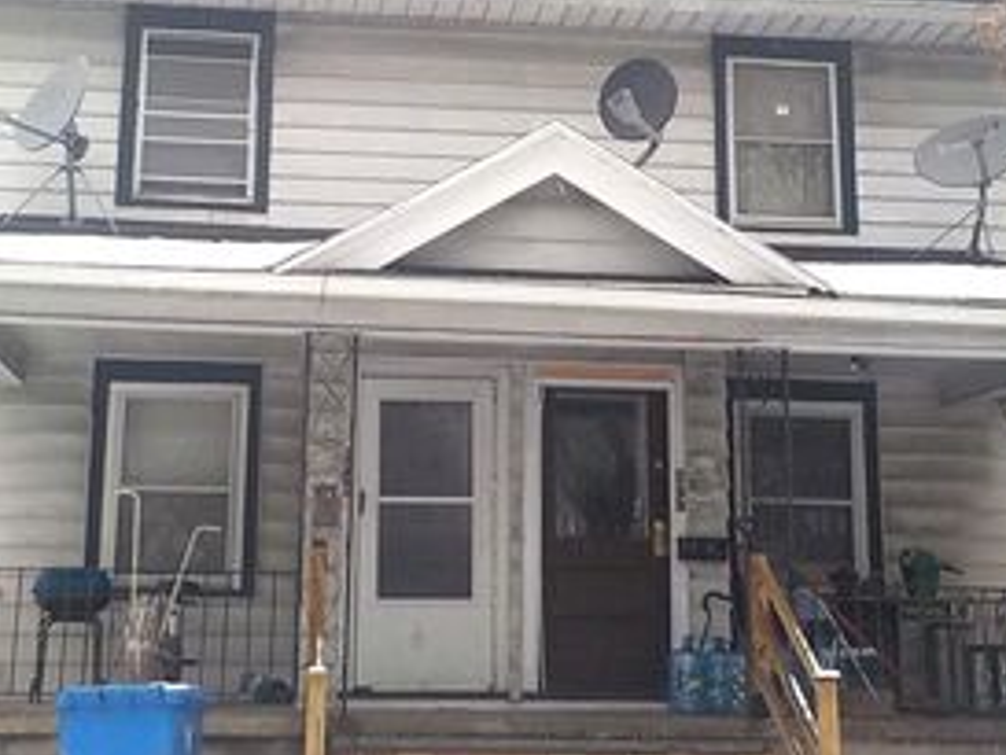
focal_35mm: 55
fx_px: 1599
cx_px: 446
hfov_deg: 34.9
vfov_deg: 26.4
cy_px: 245
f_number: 3.3
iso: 125
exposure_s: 1/250
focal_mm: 4.1
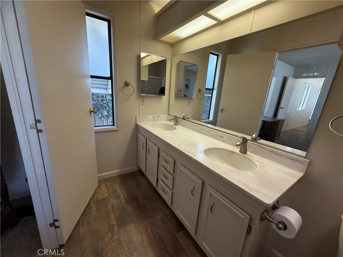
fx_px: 139
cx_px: 172
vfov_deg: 85.7
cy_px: 128
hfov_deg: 102.1
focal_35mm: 14
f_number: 2.2
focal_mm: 2.22
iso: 320
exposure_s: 1/120
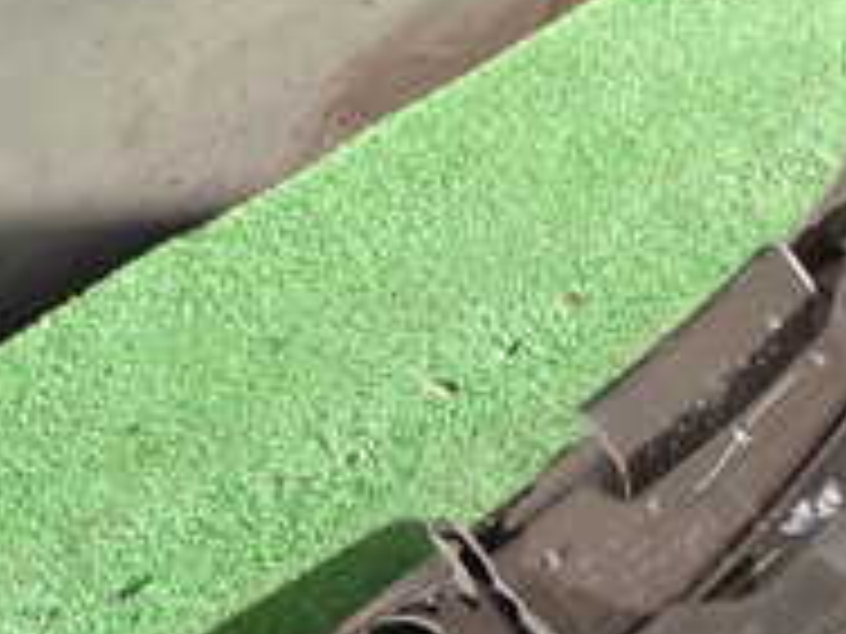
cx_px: 158
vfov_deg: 12.4
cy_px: 872
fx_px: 2811
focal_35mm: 115
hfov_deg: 17.0
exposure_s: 1/125
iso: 100
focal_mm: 6.37
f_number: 3.5
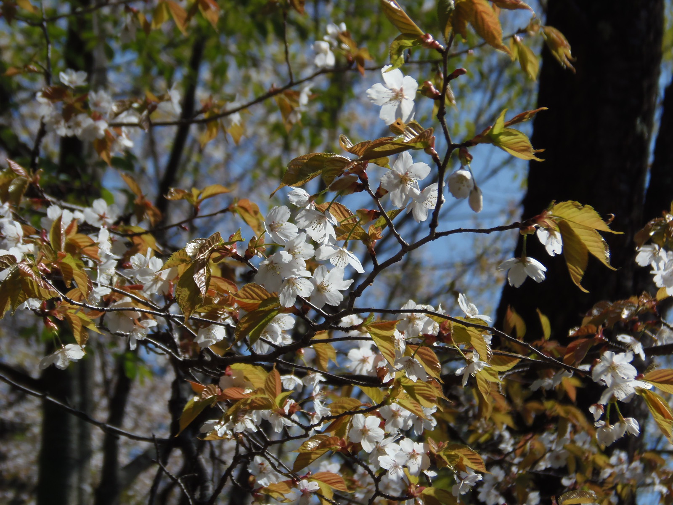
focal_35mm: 136
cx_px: 336
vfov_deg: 10.9
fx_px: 2644
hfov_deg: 14.5
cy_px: 252
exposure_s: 1/800
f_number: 4.7
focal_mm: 25.2
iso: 64
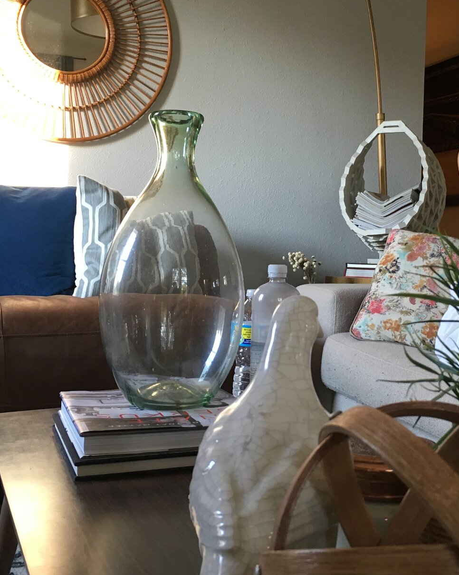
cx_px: 312
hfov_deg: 33.1
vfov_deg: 41.1
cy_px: 253
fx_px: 764
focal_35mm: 45
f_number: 2.2
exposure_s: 1/30
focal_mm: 4.15
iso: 80
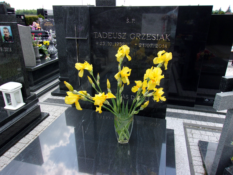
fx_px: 182
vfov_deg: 51.4
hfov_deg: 65.3
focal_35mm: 27
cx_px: 116
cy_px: 88
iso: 80
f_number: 10.4
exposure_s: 1/38
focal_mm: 4.9
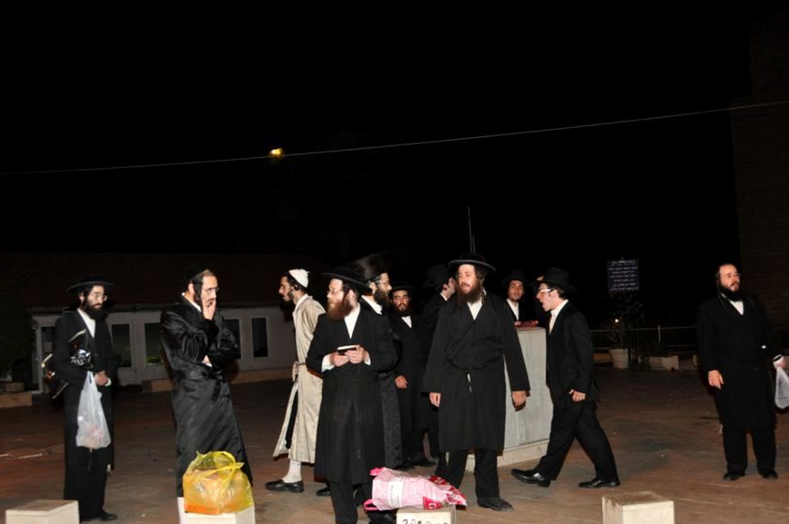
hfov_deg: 48.5
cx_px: 413
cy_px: 306
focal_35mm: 40
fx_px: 875
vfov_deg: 33.2
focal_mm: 22
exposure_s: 1/60
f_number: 4
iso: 800
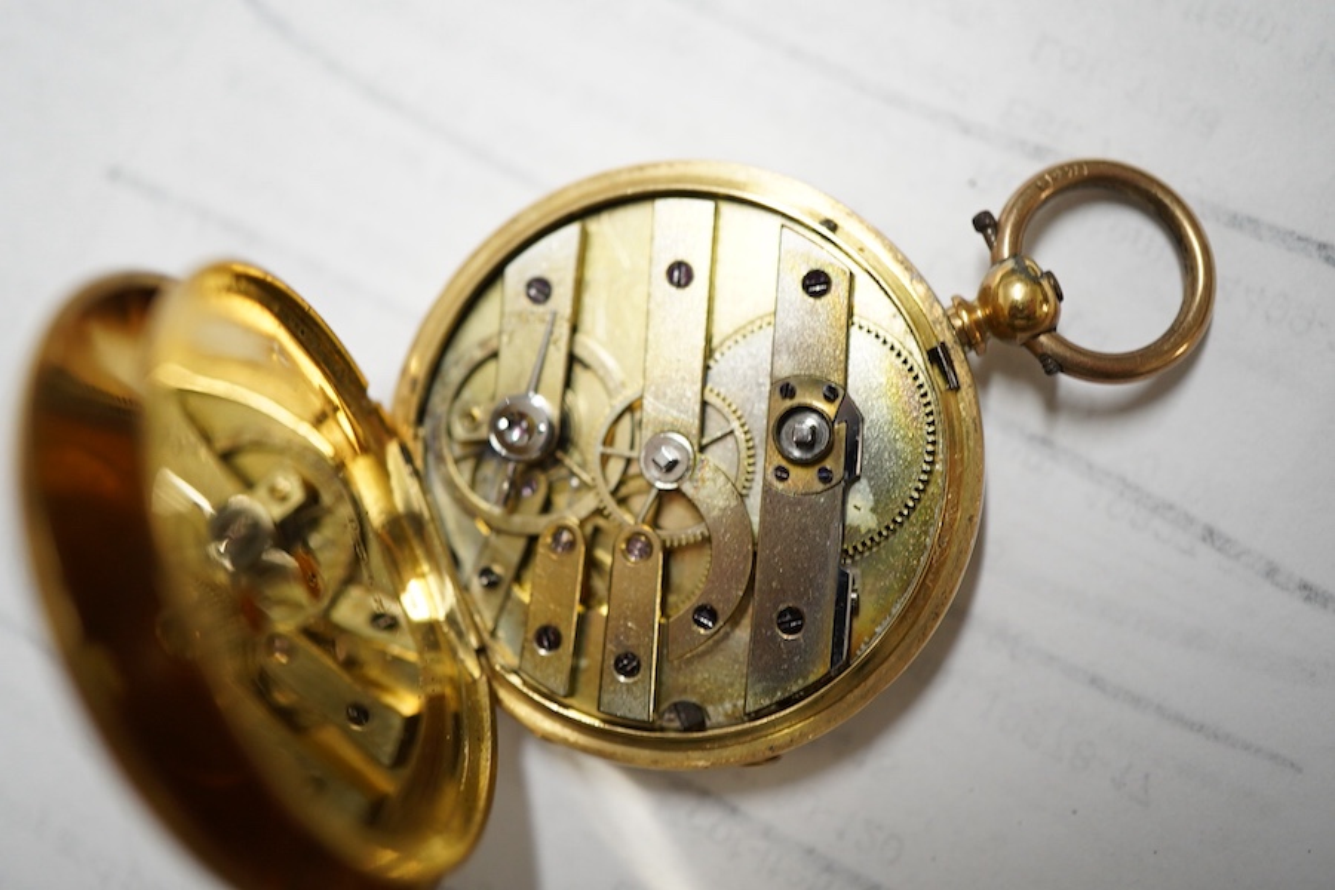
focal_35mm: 45
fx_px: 1669
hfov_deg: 43.6
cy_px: 445
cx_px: 668
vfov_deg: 29.9
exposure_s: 1/125
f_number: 5
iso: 1000
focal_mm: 30
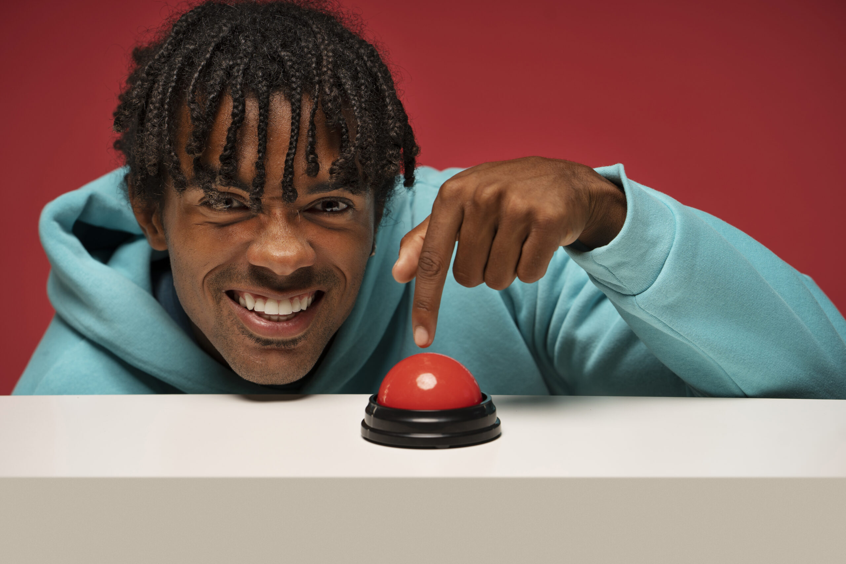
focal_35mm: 85
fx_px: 1997
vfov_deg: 16.1
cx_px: 423
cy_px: 282
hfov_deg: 23.9
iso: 125
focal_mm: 85
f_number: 5
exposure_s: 1/160
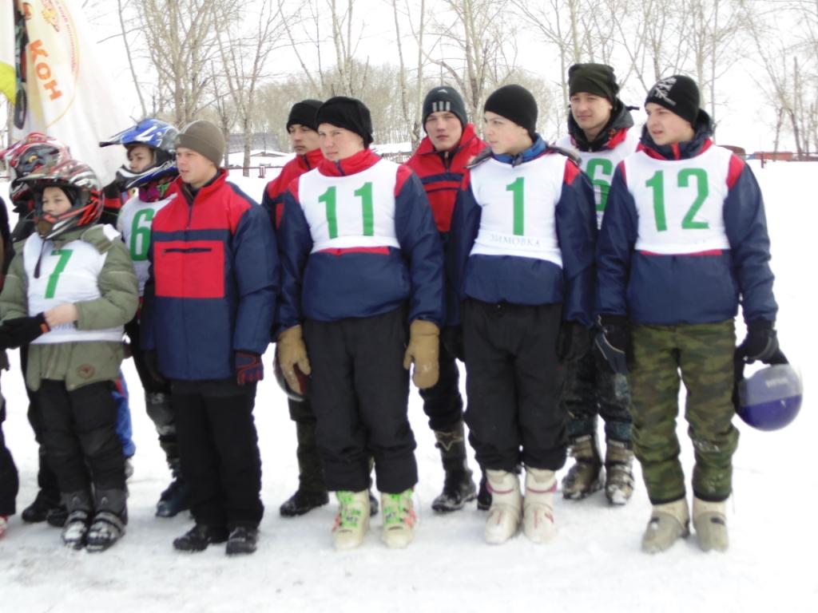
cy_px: 306
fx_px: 1371
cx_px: 409
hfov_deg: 33.2
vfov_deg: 25.2
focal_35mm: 58
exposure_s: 1/200
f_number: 3.9
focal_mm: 10.4
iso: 80
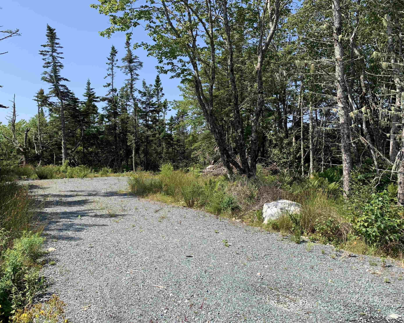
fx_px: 335
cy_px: 163
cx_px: 184
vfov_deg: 51.5
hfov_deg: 62.1
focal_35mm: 28
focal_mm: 4.25
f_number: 1.8
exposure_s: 1/1560
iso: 25
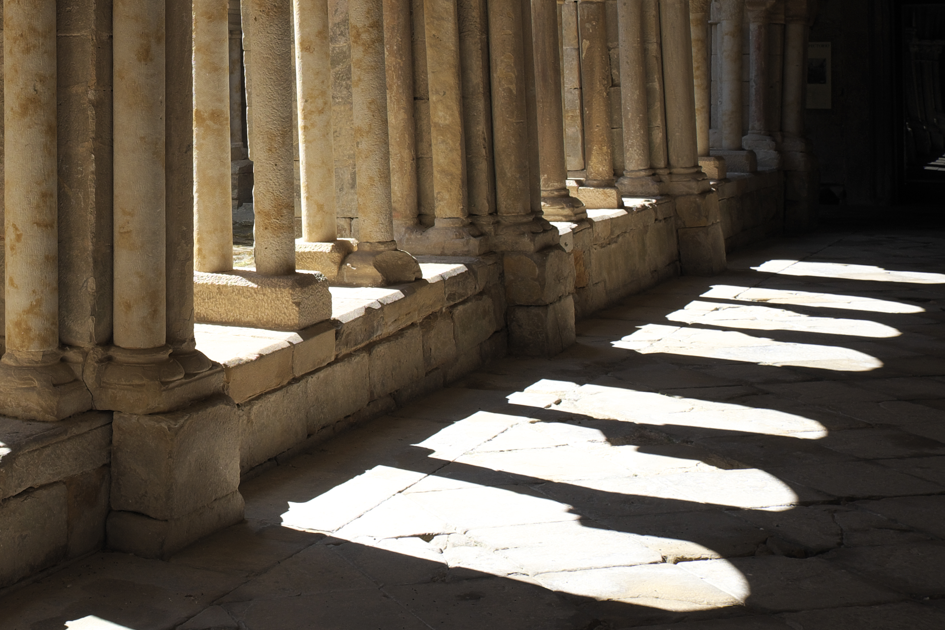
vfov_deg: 22.8
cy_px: 65
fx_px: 1522
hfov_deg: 32.7
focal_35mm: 58
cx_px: 86
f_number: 8
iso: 200
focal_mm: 20.5
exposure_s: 1/150
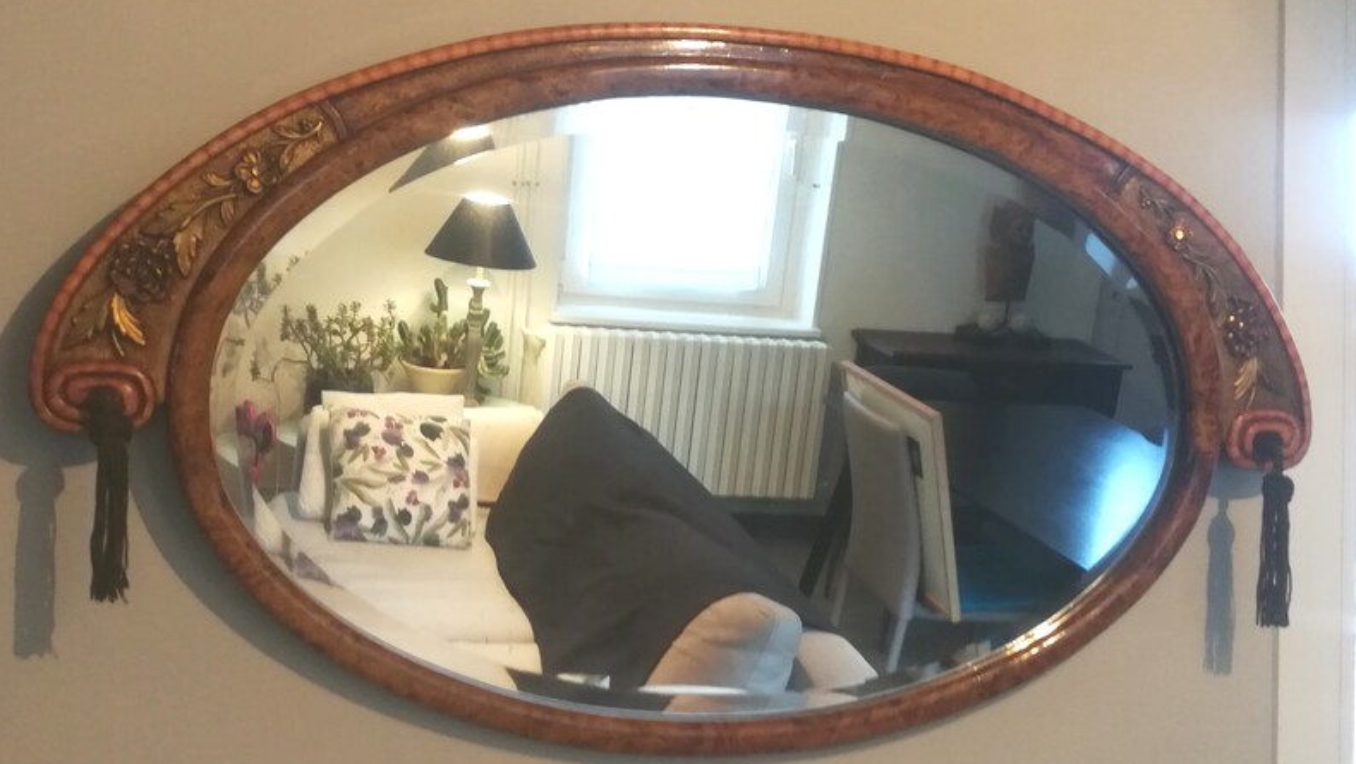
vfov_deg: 27.7
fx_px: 1547
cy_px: 438
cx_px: 671
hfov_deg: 47.3
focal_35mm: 43
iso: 200
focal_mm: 3.83
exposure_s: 1/33.3
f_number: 2.2
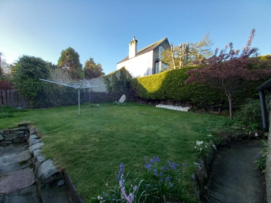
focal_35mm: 13
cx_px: 136
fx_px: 102
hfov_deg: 106.2
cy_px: 102
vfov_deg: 89.9
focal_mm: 1.13
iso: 50
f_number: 2.2
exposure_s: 1/100
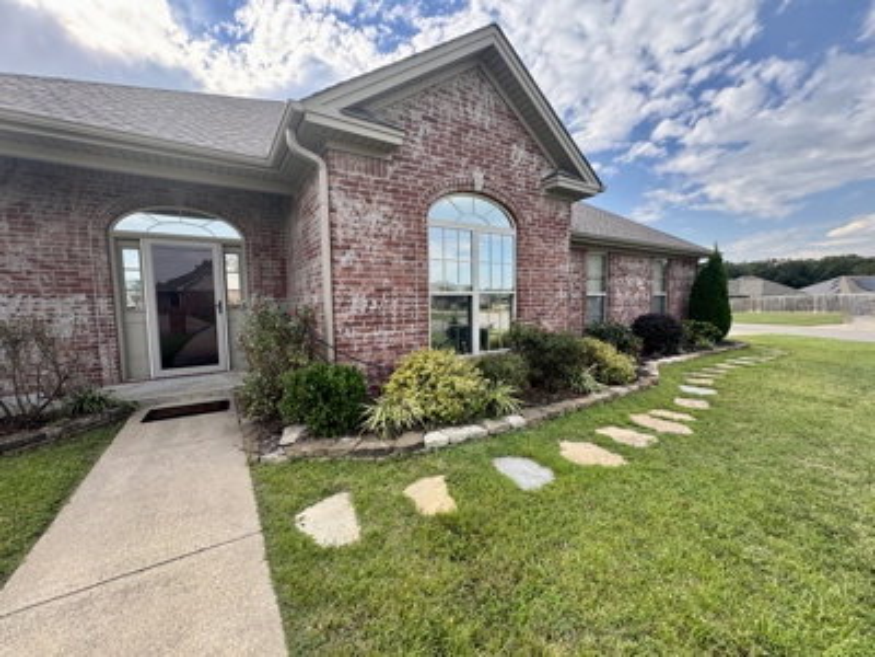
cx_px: 438
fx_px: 354
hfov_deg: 102.1
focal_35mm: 14
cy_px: 328
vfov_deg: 85.7
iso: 40
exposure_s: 1/388
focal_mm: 2.22
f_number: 2.2
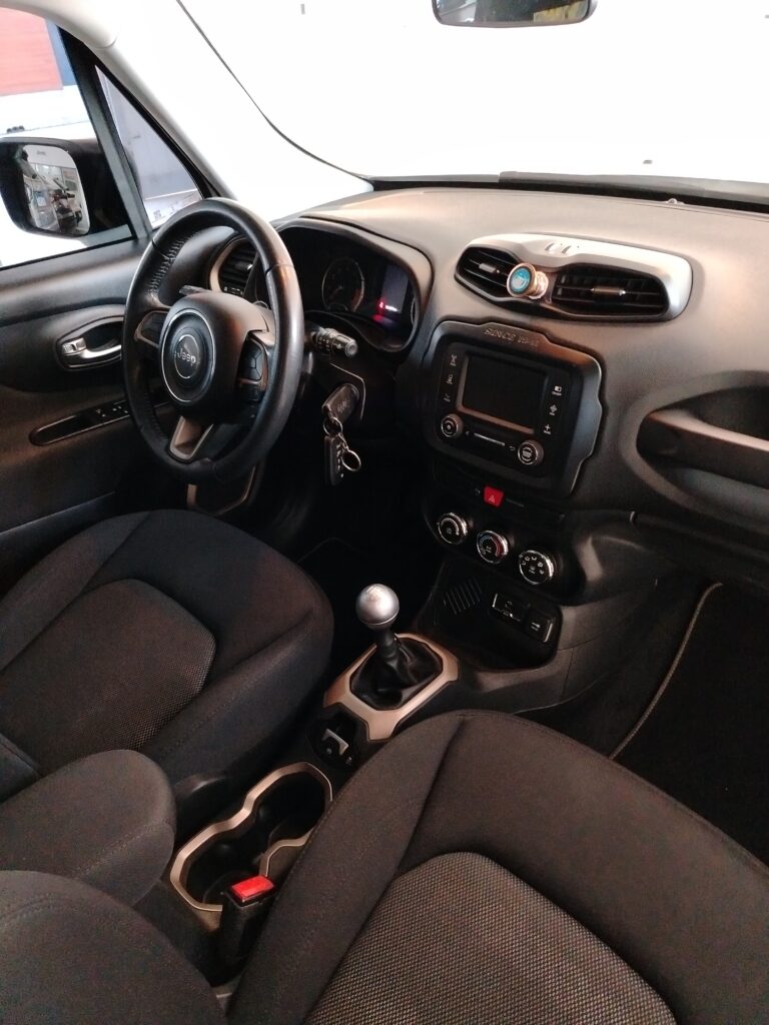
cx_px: 384
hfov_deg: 56.8
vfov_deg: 71.6
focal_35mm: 24
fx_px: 711
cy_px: 512
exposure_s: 1/50
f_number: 1.75
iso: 4156
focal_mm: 5.25
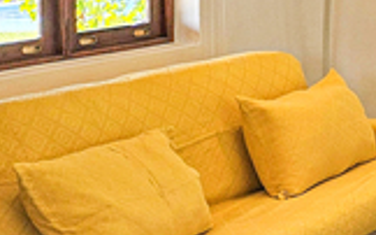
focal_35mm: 113
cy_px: -51
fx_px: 1157
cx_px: 856
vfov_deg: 11.3
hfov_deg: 14.0
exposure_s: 1/190
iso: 64
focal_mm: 5.4
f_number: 1.8
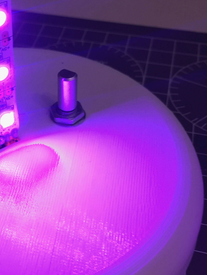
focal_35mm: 59
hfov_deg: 24.1
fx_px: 470
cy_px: 124
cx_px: 17
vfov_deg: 32.7
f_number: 2.2
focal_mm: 4.15
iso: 40
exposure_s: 1/50
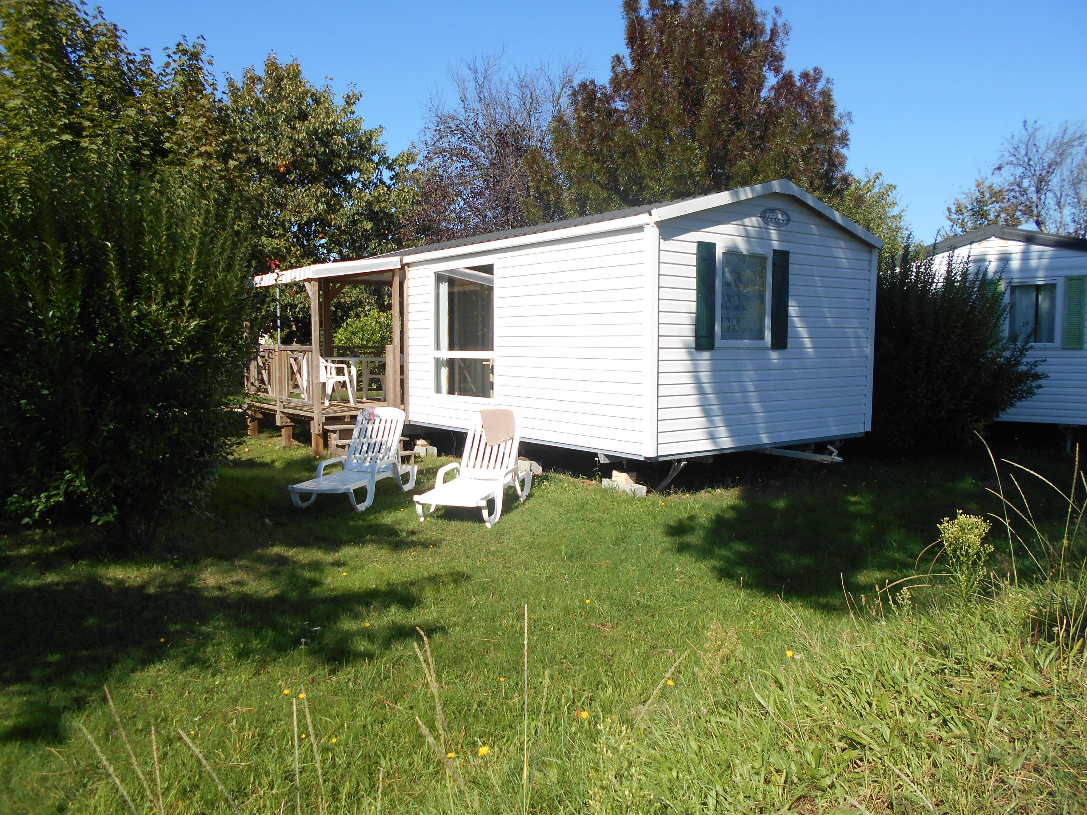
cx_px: 544
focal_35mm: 26
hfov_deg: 67.3
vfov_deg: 53.1
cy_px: 408
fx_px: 816
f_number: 3.2
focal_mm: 4.6
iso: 80
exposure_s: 1/800
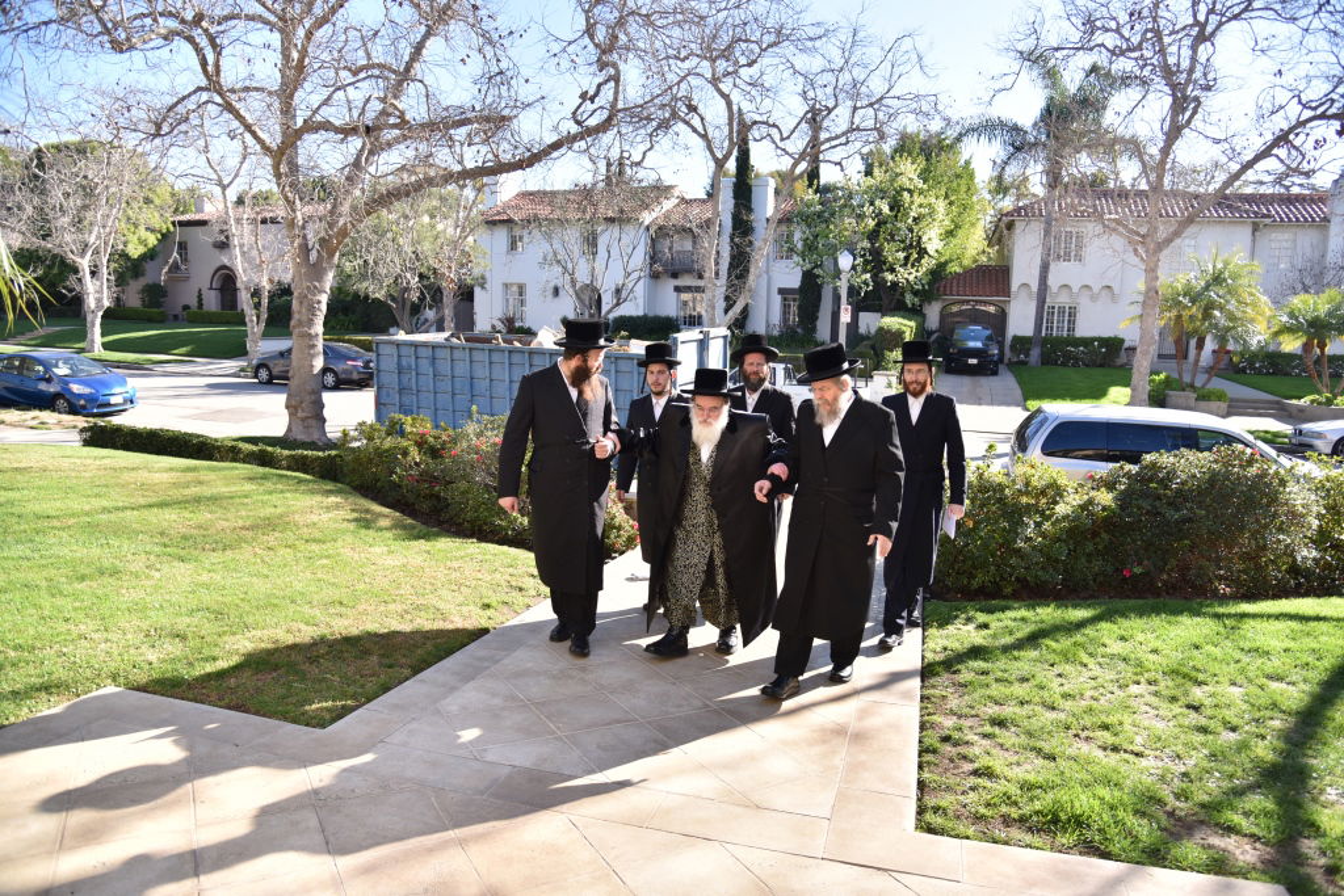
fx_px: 896
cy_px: 448
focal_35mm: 24
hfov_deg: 73.7
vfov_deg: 53.1
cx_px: 672
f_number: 4
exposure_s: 1/400
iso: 125
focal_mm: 24
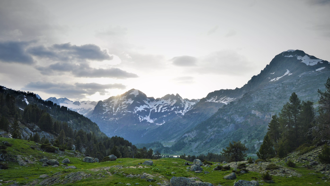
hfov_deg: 61.0
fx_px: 280
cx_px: 164
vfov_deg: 36.6
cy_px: 108
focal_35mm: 32
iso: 100
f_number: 5.6
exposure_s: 1/125
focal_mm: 20
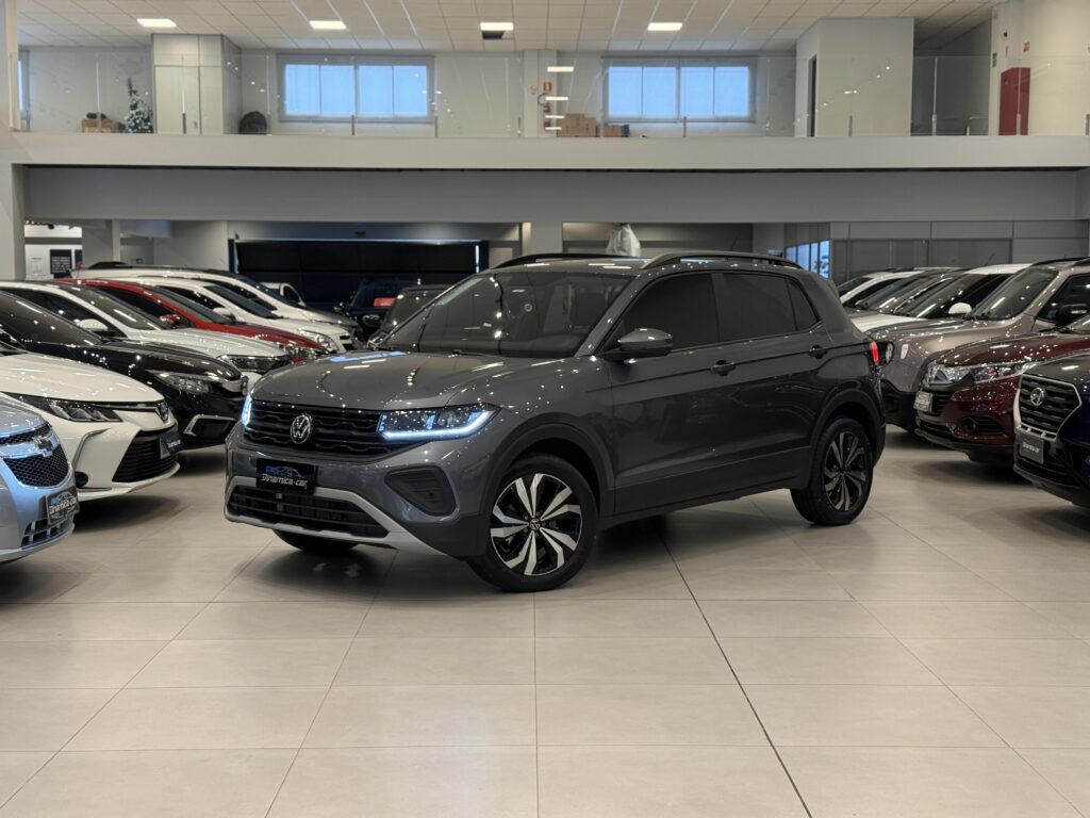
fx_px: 1511
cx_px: 545
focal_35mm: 48
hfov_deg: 39.7
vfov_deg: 30.3
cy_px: 409
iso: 160
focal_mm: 6.76
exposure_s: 1/60
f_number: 1.78
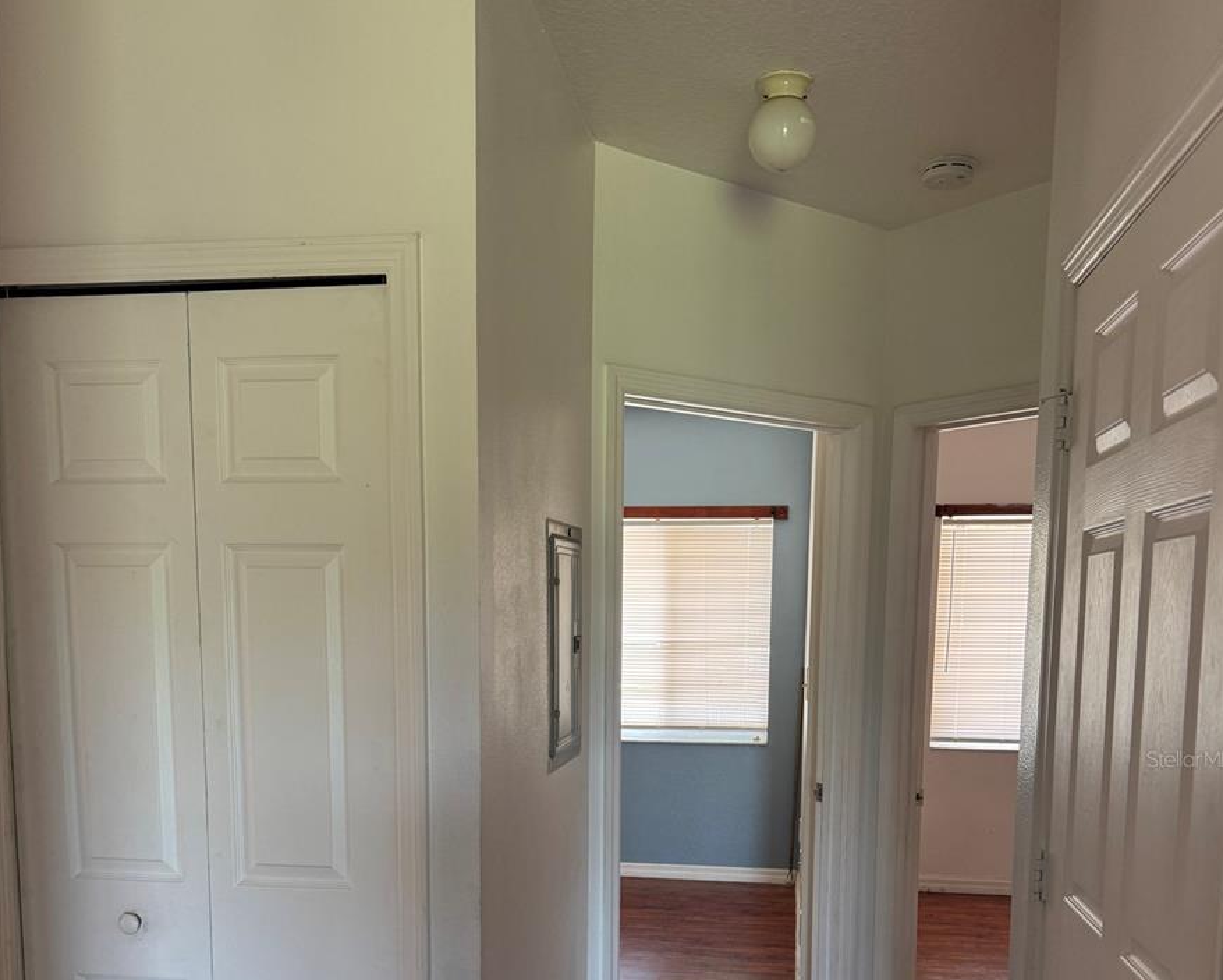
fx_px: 1159
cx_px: 618
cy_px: 758
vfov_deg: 44.0
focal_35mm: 32
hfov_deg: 55.6
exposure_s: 1/60
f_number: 1.78
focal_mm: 6.76
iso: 200
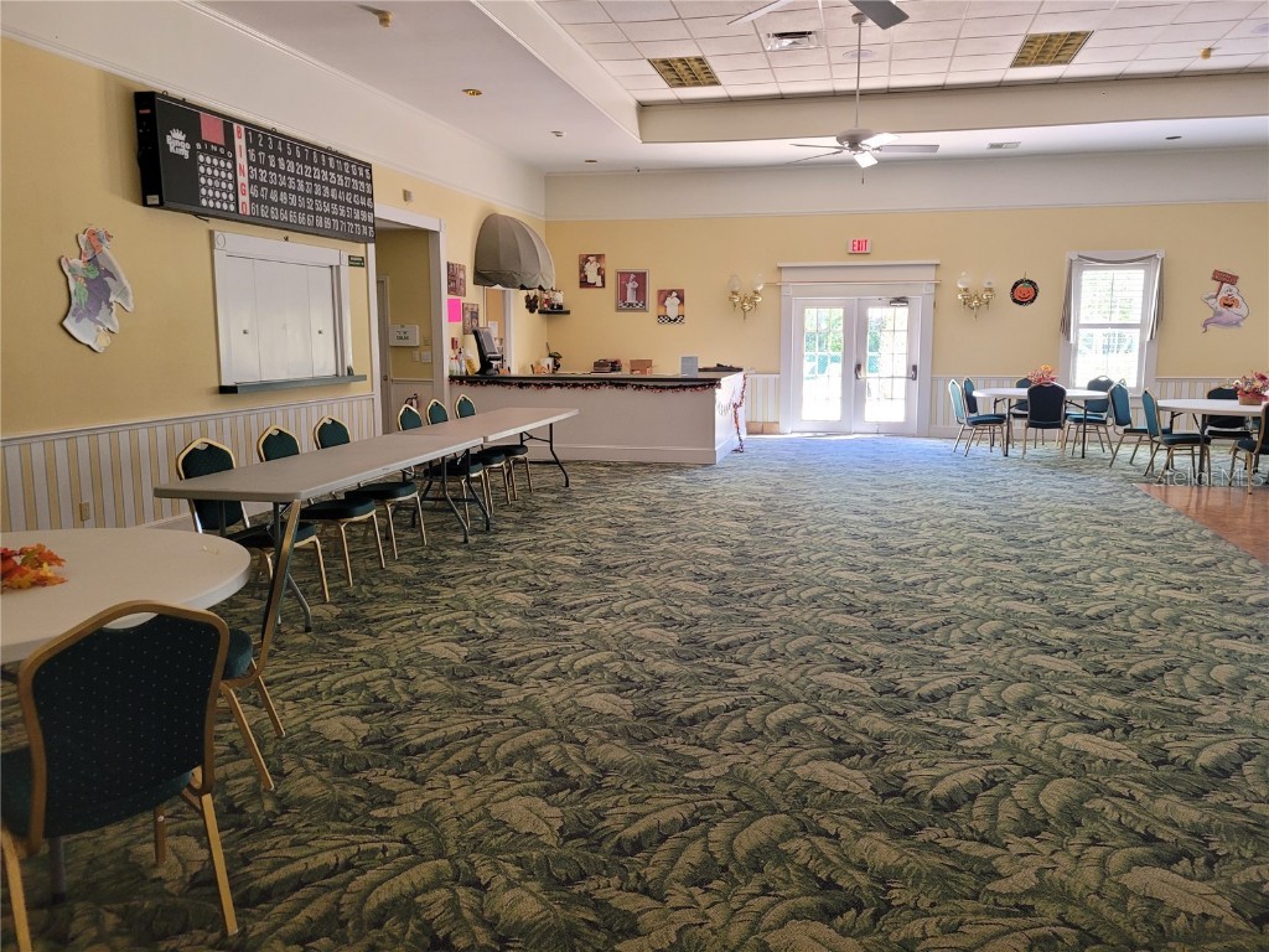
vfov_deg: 53.1
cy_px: 476
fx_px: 953
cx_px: 634
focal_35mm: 26
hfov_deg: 67.3
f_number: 1.8
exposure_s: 1/60
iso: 200
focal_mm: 5.4
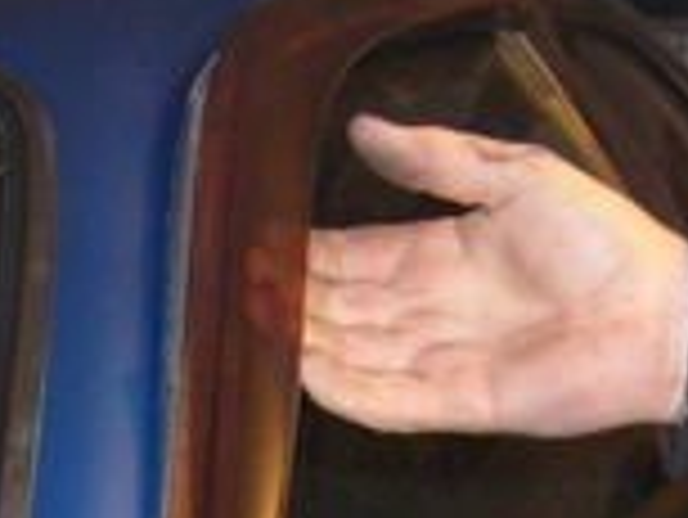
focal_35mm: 146
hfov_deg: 13.4
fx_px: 2904
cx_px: 130
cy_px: 896
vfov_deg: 9.7
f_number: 2.8
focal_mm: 5.8
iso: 100
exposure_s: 1/45
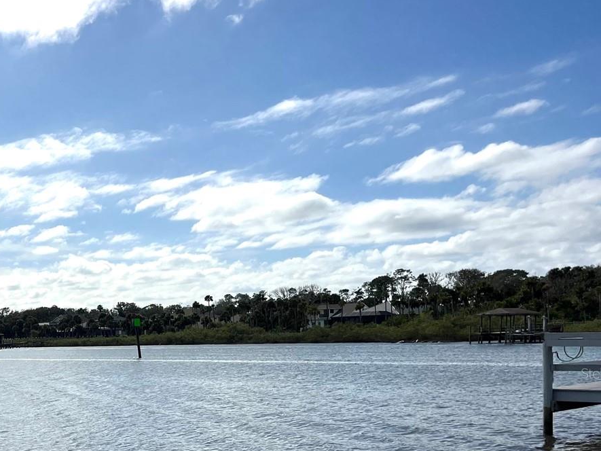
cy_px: 373
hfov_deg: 38.6
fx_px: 816
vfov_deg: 30.0
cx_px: 102
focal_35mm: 47
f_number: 1.6
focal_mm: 5.1
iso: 50
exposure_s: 1/13333
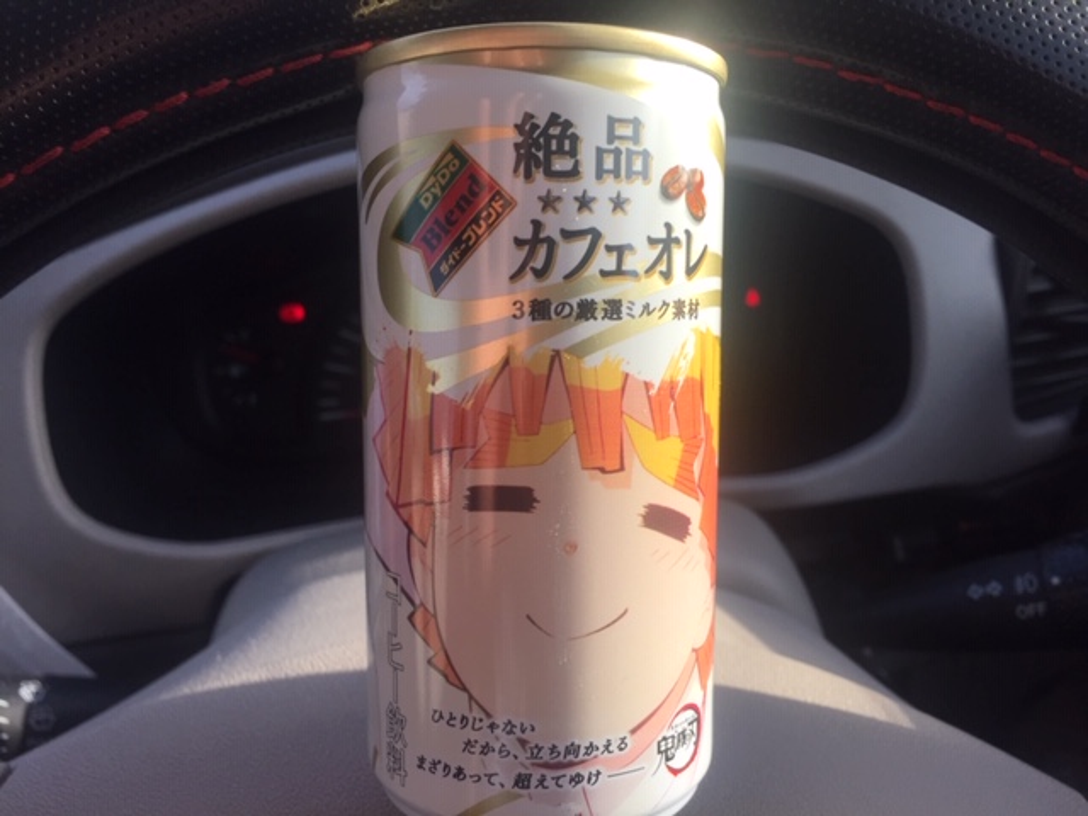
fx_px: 911
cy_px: 408
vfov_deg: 48.2
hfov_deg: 61.7
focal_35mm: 29
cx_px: 544
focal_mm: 4.15
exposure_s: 1/434
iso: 32
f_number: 2.2
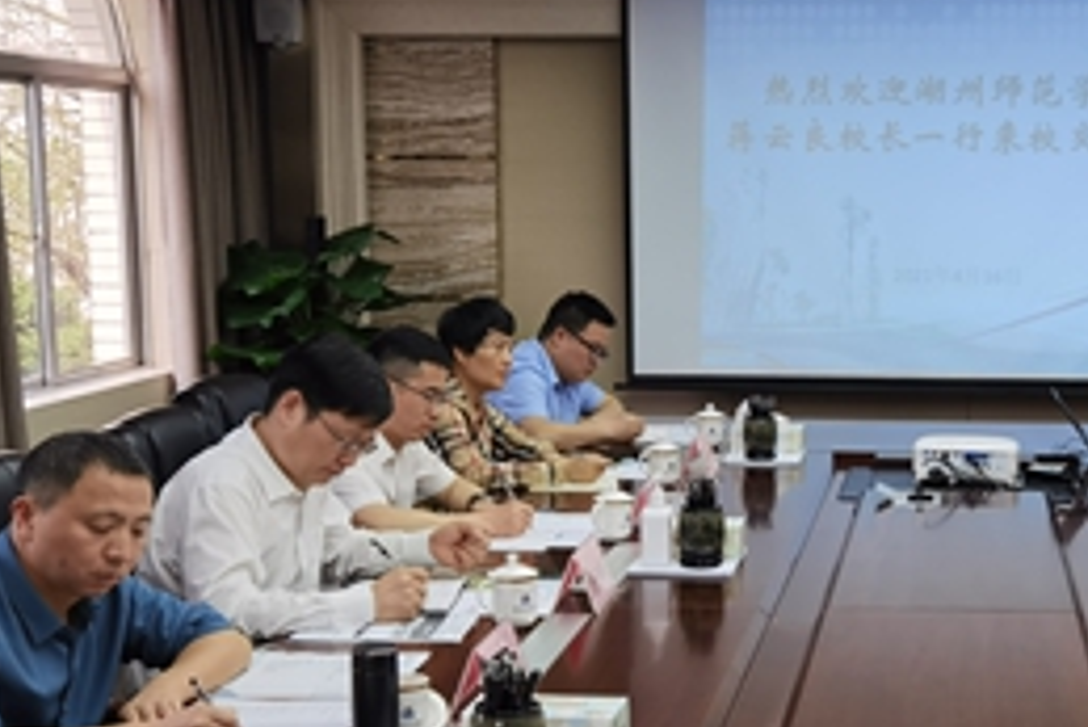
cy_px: 487
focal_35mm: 65
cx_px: 916
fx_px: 1965
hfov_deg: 30.0
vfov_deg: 20.9
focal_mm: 6.71
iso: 50
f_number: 1.9
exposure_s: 1/246
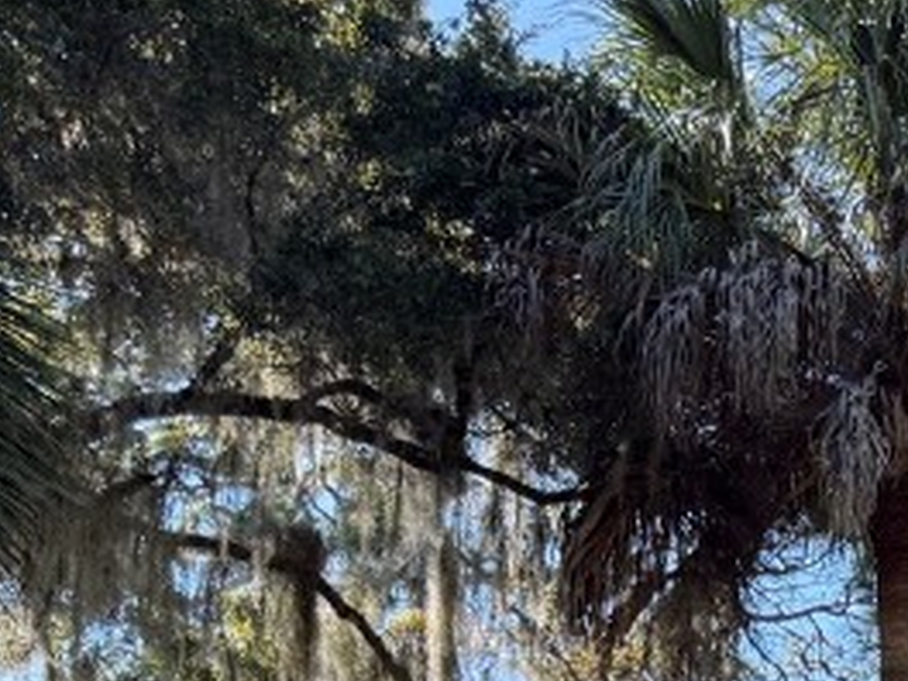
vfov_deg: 14.4
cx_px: 1362
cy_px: 1132
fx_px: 2439
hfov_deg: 18.6
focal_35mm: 93
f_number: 1.78
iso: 100
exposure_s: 1/840
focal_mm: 6.76
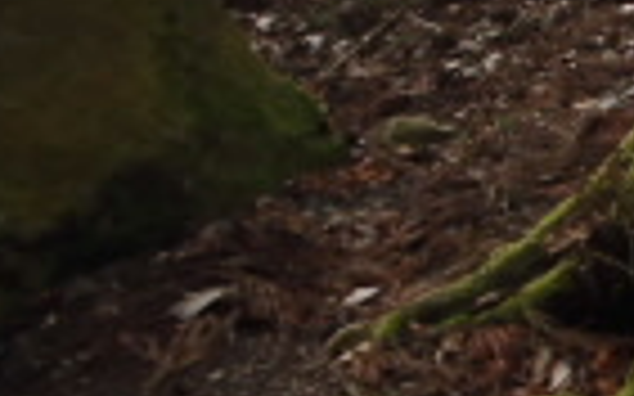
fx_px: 1347
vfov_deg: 16.7
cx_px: 868
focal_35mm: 78
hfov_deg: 22.9
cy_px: 243
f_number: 3.5
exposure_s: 1/60
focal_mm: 4.6
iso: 200
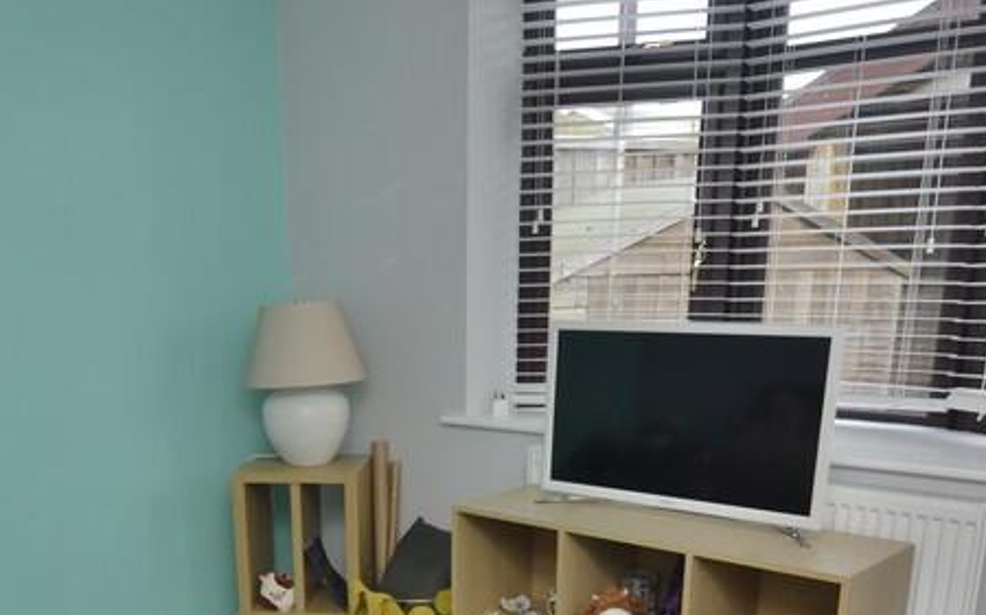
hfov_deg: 50.4
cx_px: 326
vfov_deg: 31.2
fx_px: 1025
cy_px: 597
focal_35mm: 38
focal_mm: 11
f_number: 5.6
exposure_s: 1/60
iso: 400
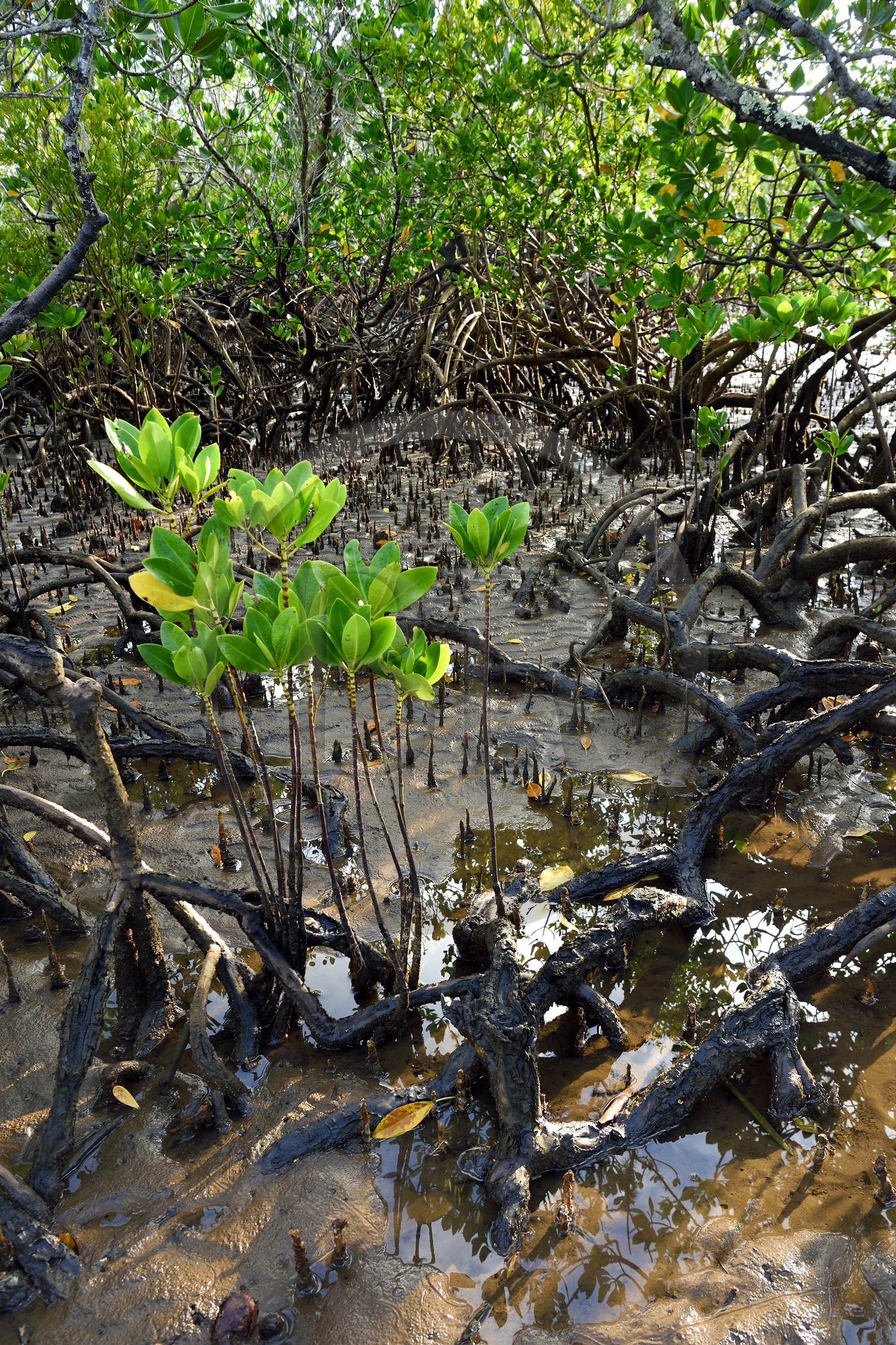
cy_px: 672
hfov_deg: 44.9
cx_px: 448
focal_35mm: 29
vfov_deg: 63.7
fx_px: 1084
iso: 400
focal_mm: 29
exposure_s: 1/60
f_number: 8
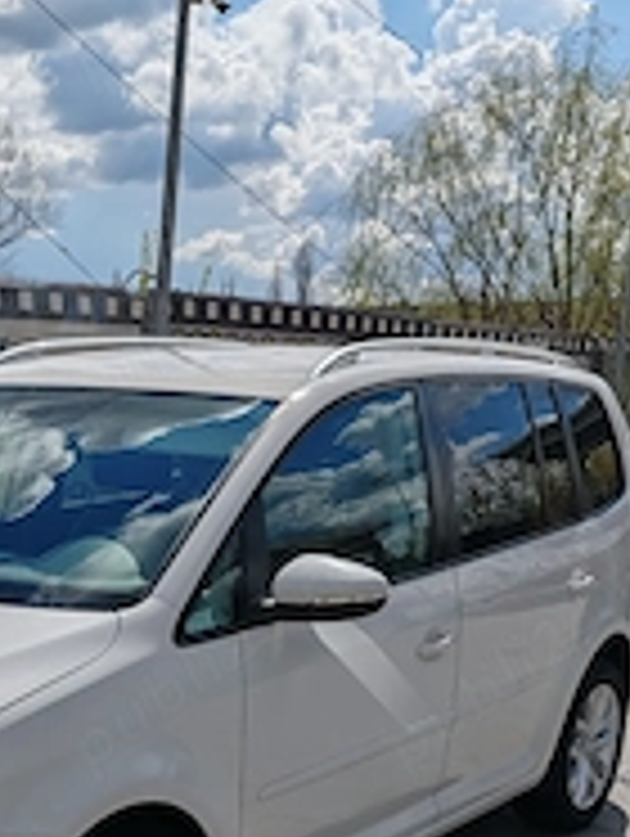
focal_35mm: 58
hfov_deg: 24.5
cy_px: 734
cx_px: 58
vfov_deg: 31.8
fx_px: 1404
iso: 50
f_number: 1.9
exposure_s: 1/1600
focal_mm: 6.12
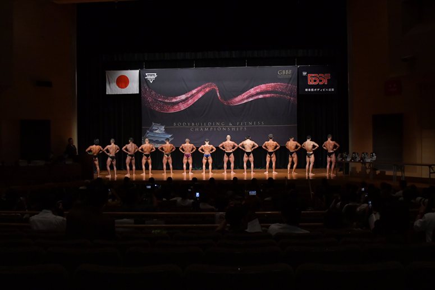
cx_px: 218
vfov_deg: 31.9
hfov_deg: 46.4
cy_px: 145
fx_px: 507
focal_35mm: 42
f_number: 5.6
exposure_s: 1/400
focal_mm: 28
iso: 5000
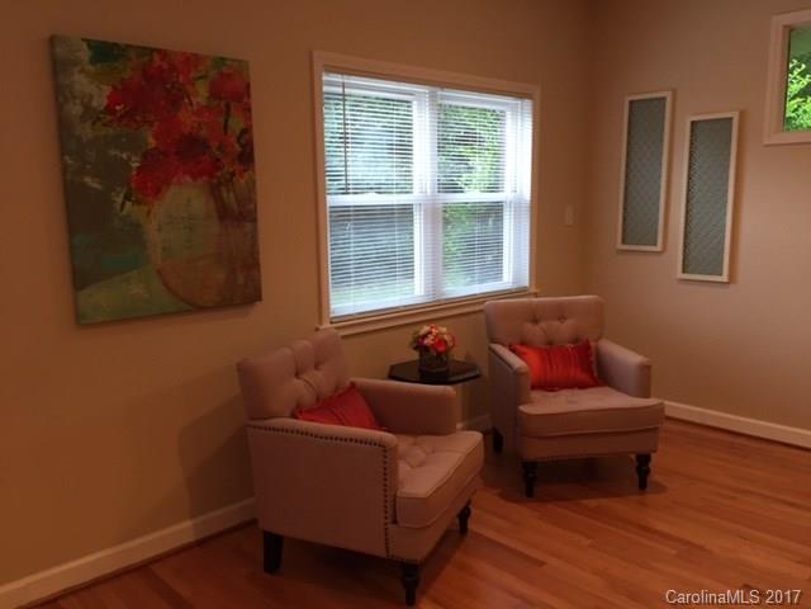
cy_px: 304
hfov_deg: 61.7
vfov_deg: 48.2
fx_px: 679
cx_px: 406
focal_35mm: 29
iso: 80
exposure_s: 1/30
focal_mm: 4.15
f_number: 2.2
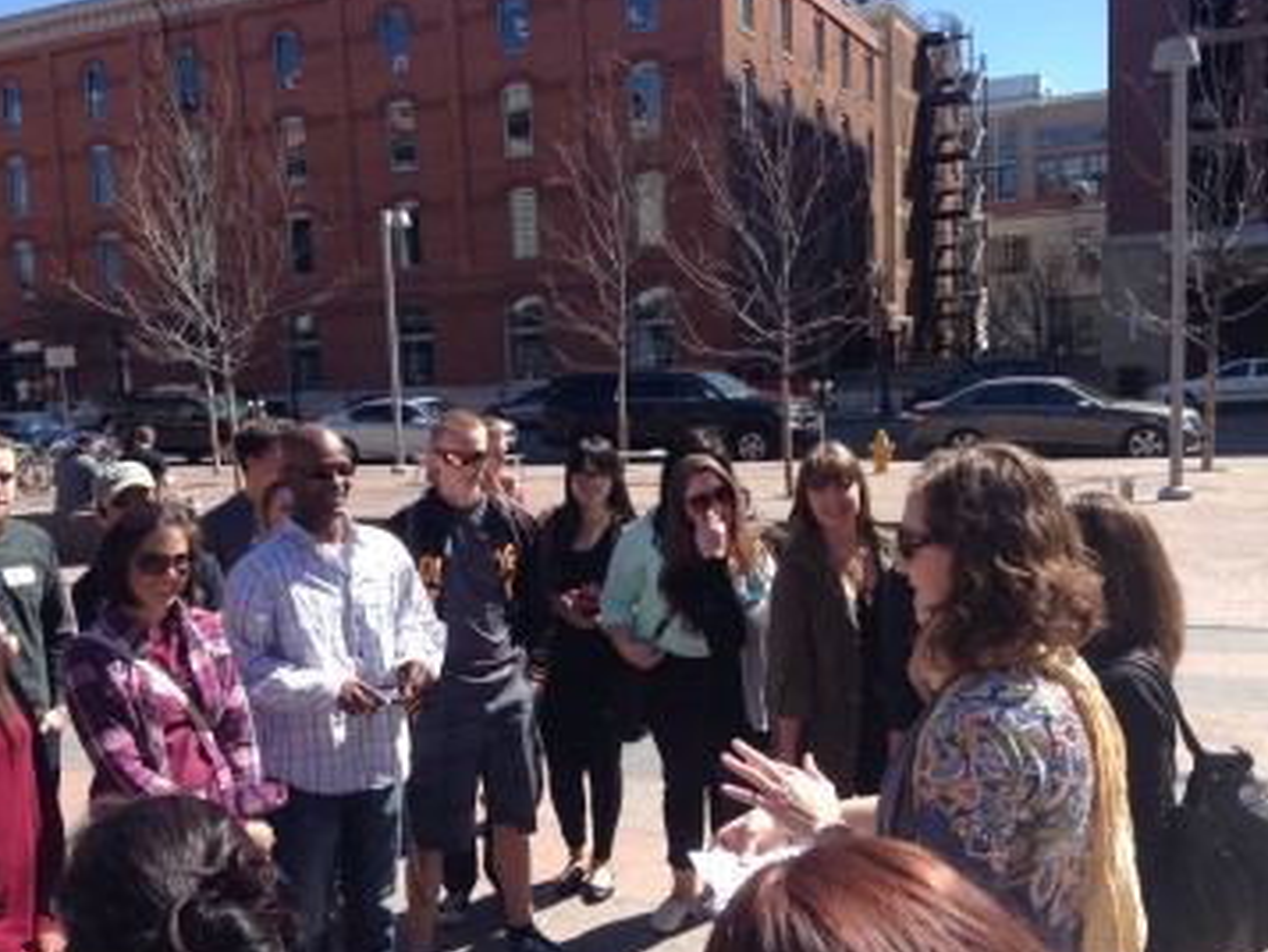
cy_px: 508
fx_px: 1356
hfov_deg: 50.1
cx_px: 618
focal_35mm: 37
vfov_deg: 38.7
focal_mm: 4.12
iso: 50
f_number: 2.4
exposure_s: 1/797
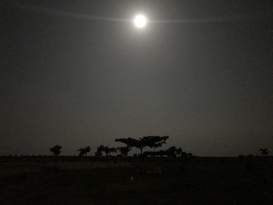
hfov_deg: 63.4
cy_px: 102
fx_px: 221
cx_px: 136
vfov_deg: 49.7
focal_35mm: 28
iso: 1250
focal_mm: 3.99
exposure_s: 1/4
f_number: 1.8
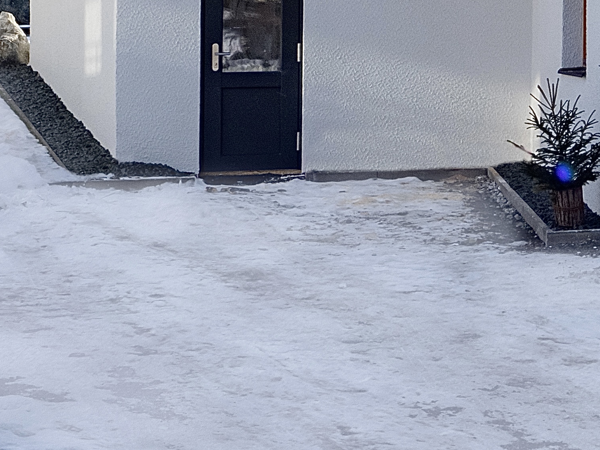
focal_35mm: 131
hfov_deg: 13.9
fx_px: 2271
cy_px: -144
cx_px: 973
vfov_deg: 11.0
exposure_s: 1/80
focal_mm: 19
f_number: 14
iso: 250
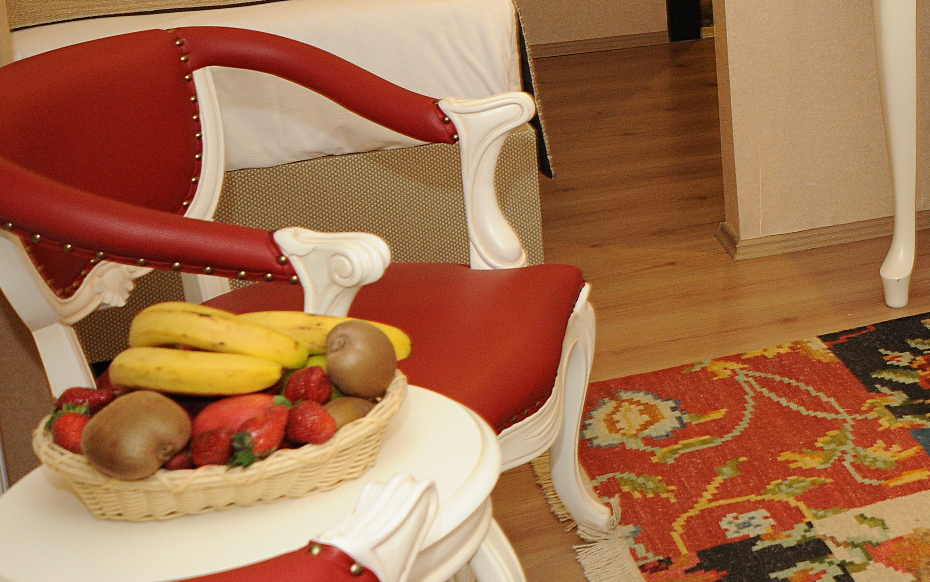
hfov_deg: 28.0
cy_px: -71
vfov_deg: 19.7
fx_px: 1597
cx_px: 1146
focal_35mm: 63
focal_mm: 24
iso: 800
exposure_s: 1/25
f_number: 7.1
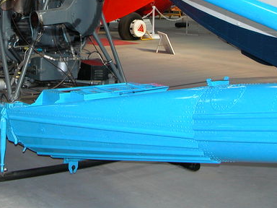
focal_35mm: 73
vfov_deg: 19.6
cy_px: 4
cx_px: 54
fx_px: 584
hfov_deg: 26.2
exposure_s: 1/60
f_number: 2.8
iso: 200
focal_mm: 8.9
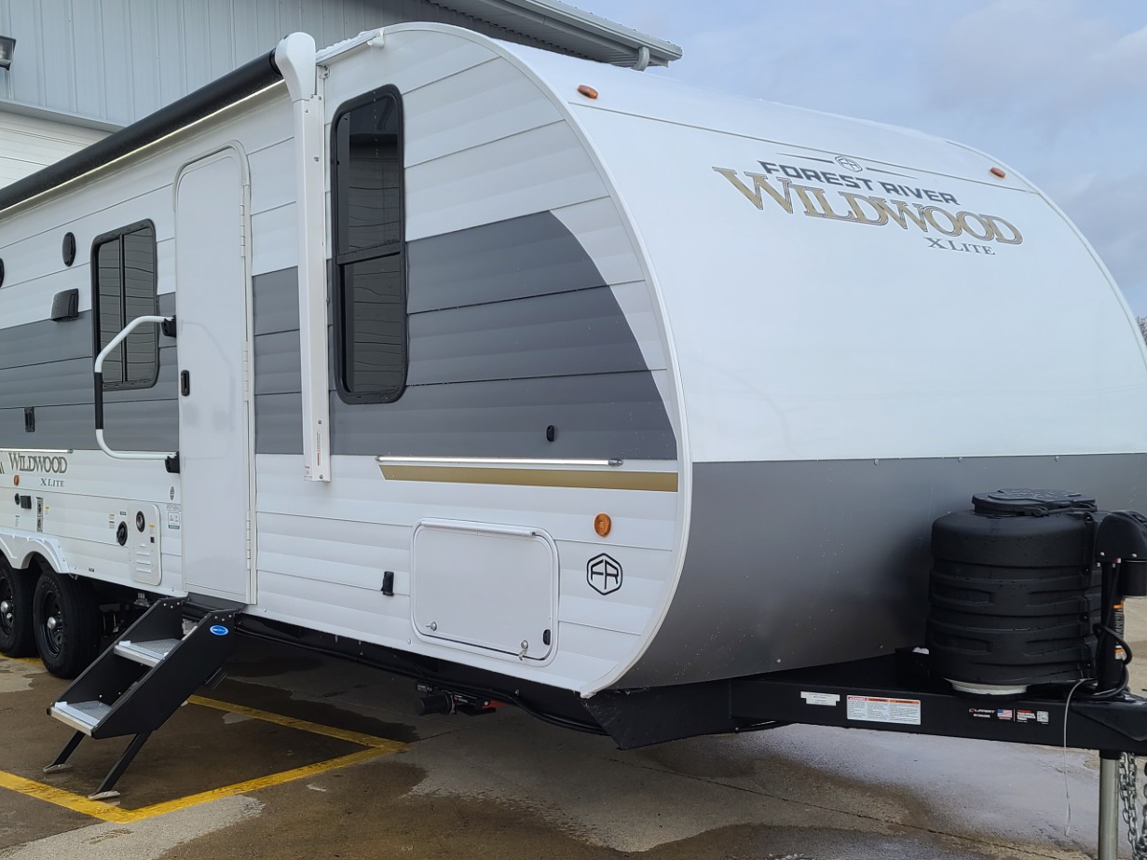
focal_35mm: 39
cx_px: 526
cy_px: 522
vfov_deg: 36.7
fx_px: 1292
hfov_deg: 47.8
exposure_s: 1/834
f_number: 1.8
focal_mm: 7
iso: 16
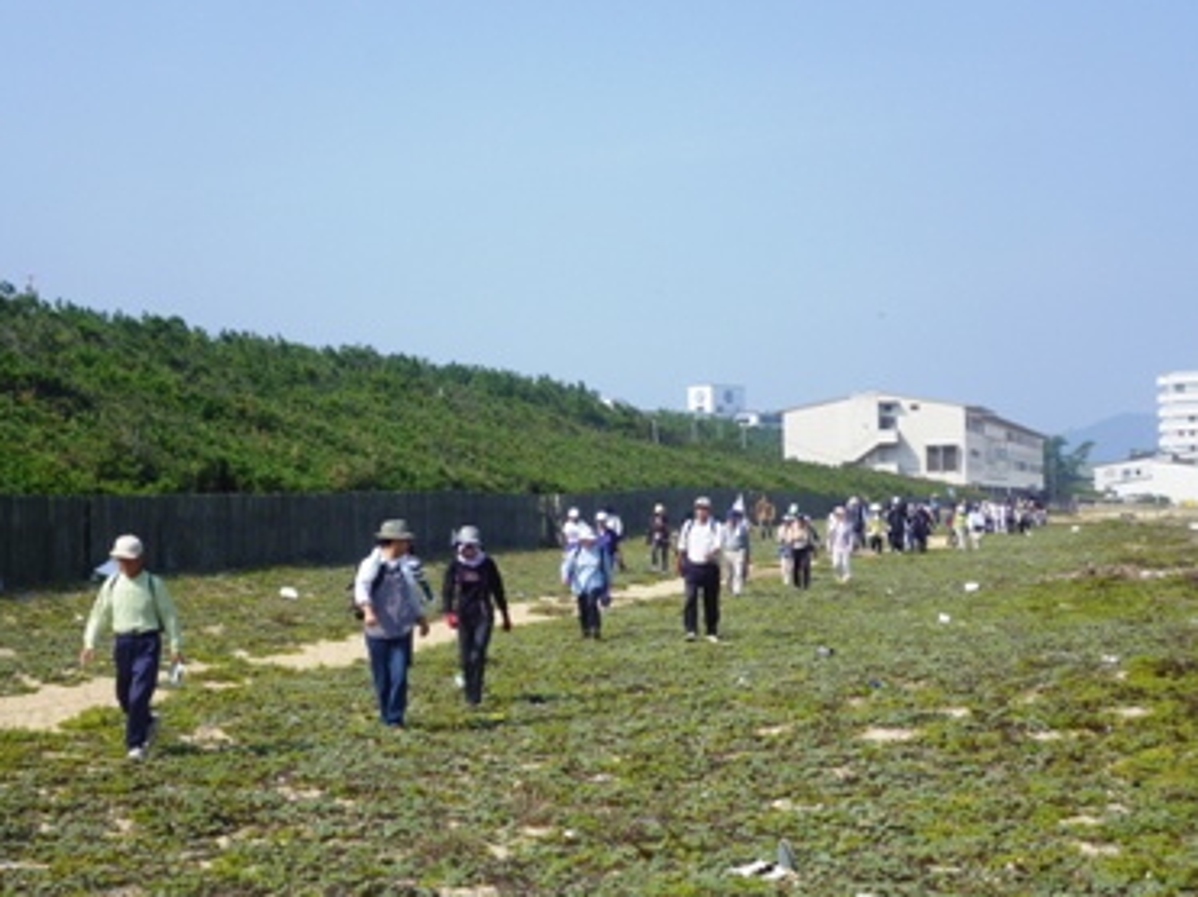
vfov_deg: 21.6
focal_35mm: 68
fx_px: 2353
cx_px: 591
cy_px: 442
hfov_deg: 28.6
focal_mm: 11.2
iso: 100
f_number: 4.7
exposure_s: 1/500
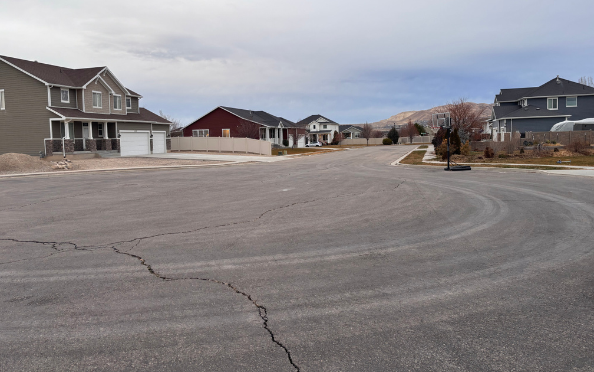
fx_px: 453
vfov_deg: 44.4
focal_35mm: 28
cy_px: 161
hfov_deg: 66.5
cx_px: 295
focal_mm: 5.96
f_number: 1.6
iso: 40
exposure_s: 1/121
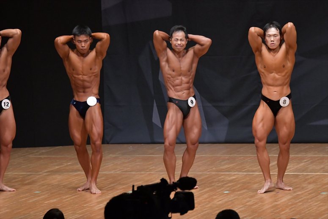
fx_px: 2459
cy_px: 110
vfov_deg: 5.1
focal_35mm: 270
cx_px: 164
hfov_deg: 7.6
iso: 6400
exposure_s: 1/400
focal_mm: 180
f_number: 5.6
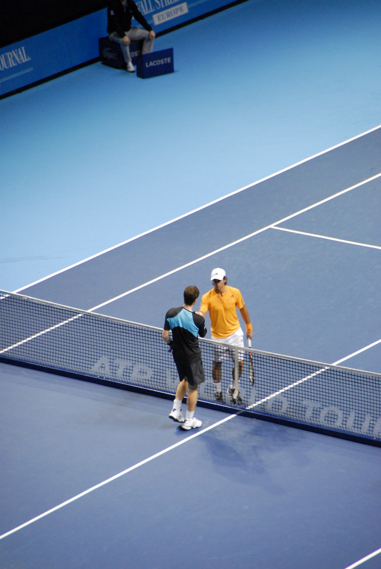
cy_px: 284
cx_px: 190
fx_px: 4749
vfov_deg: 6.9
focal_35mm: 300
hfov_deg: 4.6
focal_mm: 200
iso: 1000
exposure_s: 1/80
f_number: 5.6
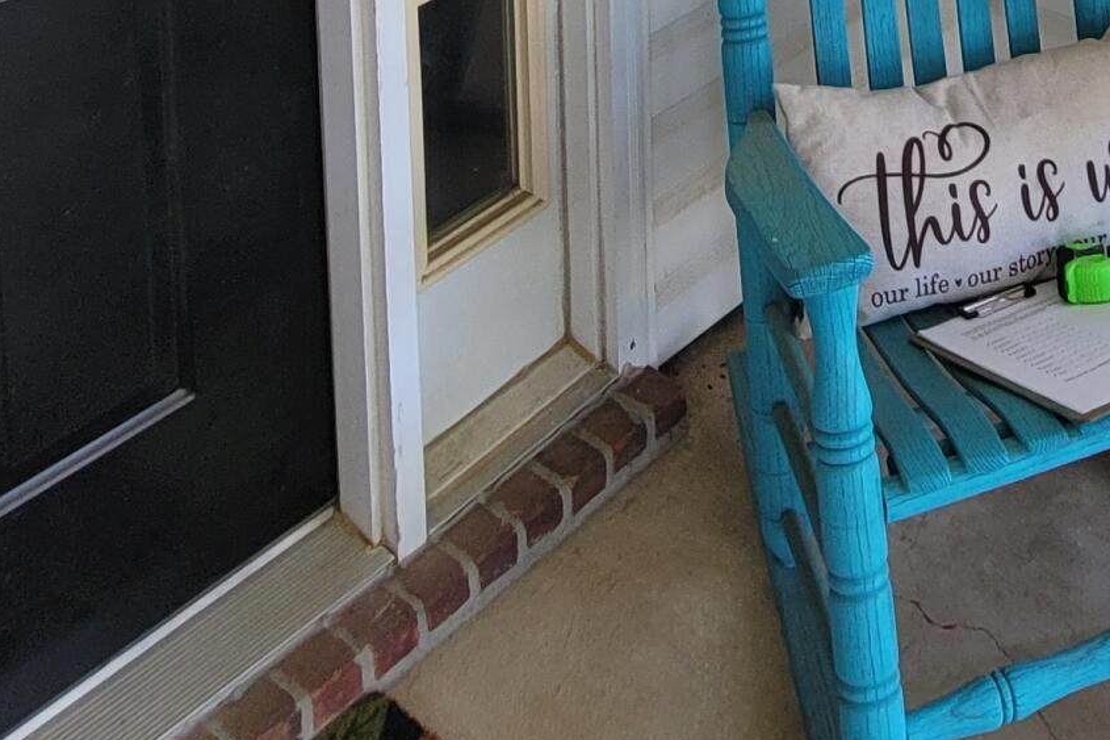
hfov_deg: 39.4
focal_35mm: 48
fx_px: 1480
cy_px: -668
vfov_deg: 19.3
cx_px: 895
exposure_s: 1/148
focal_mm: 2.2
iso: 64
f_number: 2.2
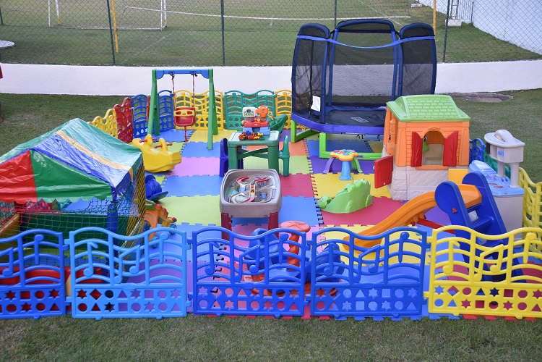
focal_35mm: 42
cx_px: 271
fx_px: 632
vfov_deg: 31.9
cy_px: 181
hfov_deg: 46.4
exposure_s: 1/125
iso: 400
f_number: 5.6
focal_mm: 28
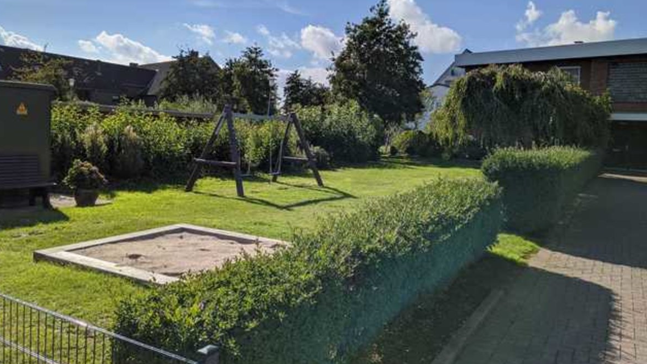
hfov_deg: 64.3
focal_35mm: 30
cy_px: 146
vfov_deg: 38.8
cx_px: 318
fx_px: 515
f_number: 1.73
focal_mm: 4.38
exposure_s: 1/7812
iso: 60
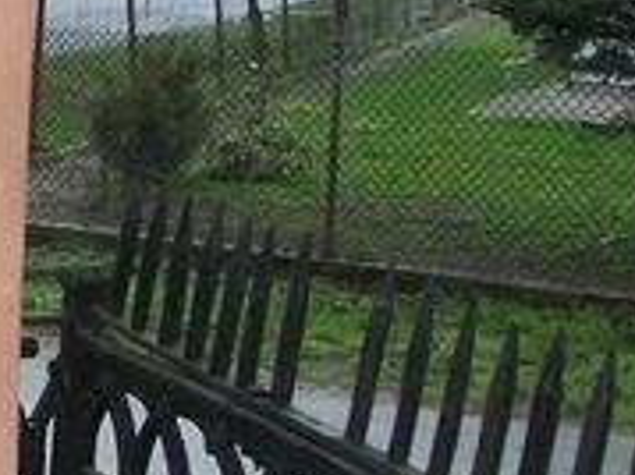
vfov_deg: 11.5
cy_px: 216
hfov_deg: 13.8
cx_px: -479
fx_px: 2365
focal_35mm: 129
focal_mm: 6
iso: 160
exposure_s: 1/60
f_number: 2.7
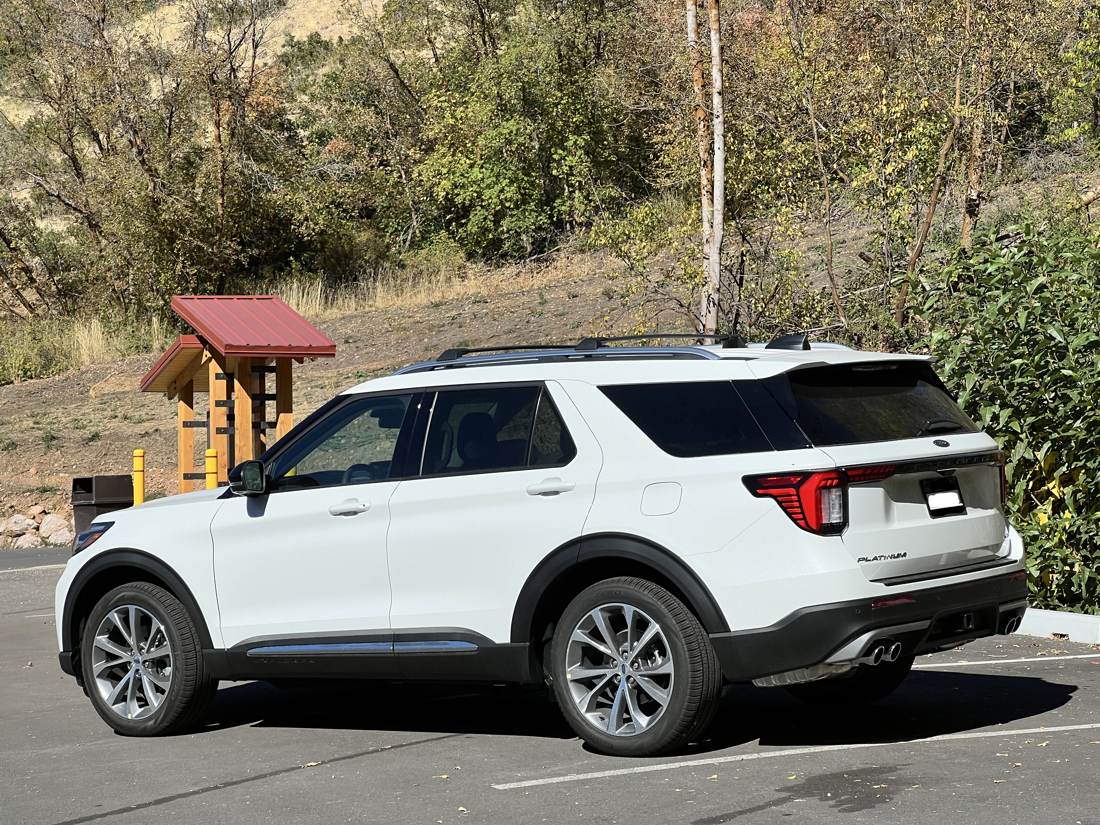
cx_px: 550
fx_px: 2447
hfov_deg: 25.3
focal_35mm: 77
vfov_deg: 19.1
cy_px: 412
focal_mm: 9
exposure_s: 1/1783
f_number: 2.8
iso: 32
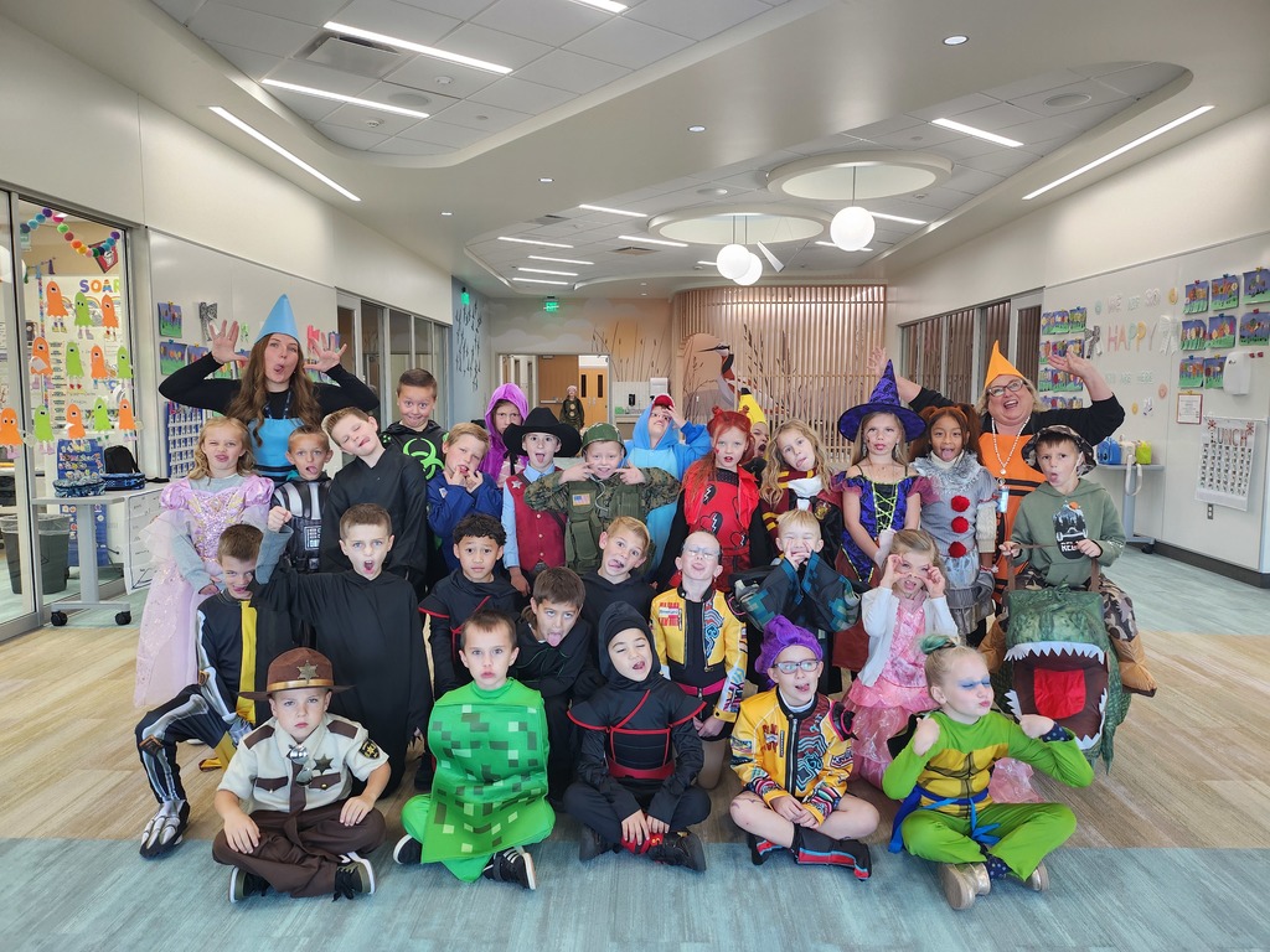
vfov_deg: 56.8
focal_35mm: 24
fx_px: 881
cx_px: 635
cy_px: 476
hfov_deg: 71.6
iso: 125
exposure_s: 1/52
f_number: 1.8
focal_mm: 5
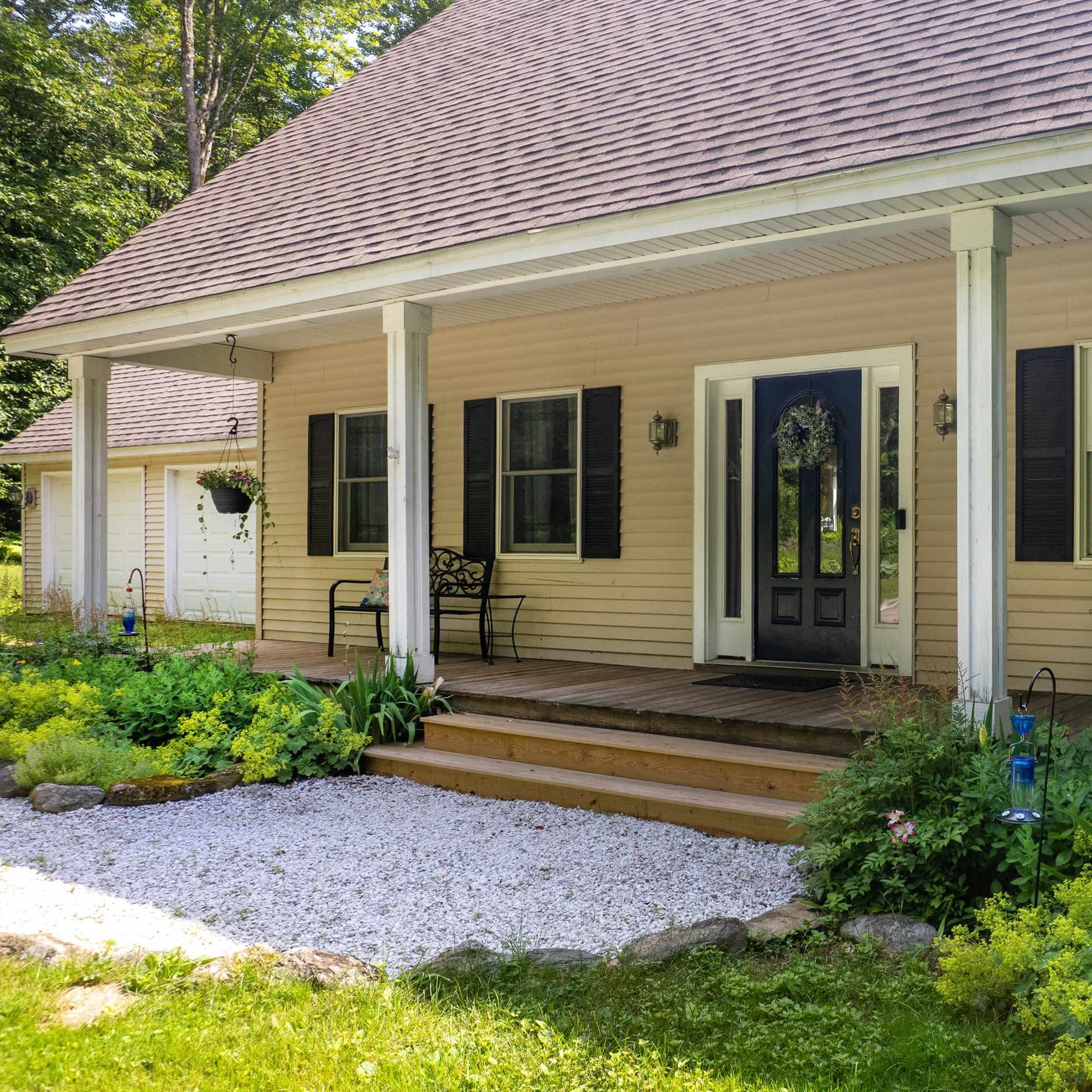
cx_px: 851
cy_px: 549
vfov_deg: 54.0
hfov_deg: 51.2
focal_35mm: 30
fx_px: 1071
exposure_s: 1/50
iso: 110
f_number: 2.8
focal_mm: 8.38
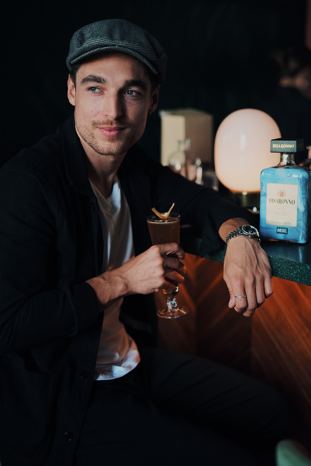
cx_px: 156
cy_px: 233
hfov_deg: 27.0
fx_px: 648
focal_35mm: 50
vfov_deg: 39.6
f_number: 1.4
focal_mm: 50
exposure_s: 1/125
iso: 320
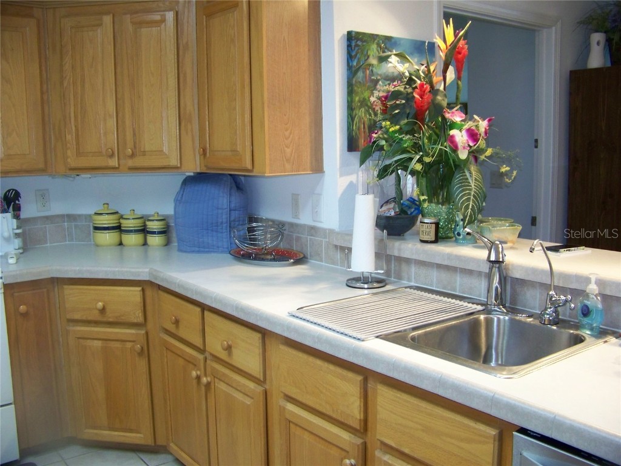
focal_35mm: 36
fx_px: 646
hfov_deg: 51.4
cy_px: 233
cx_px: 310
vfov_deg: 39.7
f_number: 2.8
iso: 200
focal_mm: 5.85
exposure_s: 1/30
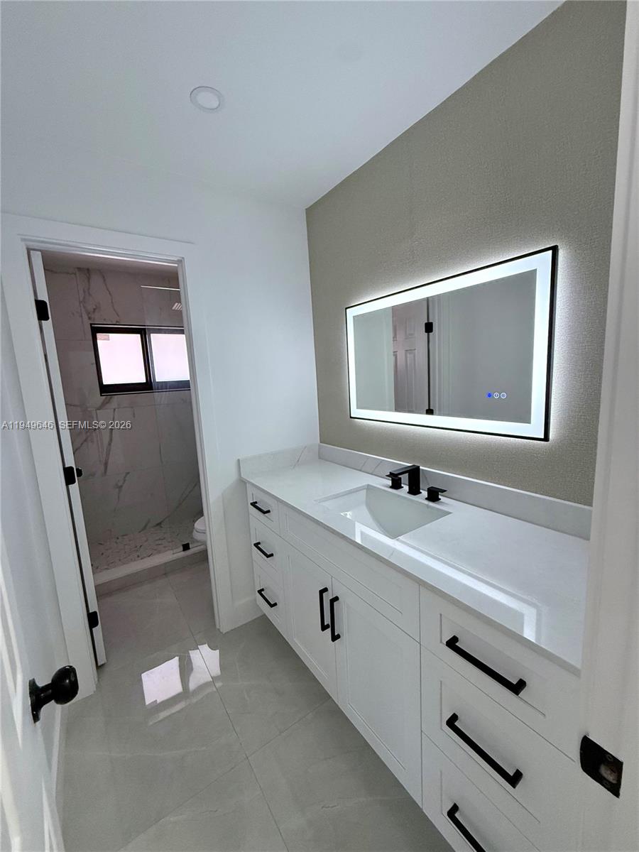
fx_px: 345
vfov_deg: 102.1
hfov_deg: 85.7
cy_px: 426
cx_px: 320
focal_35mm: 14
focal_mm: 2.22
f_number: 2.2
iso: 320
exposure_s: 1/120
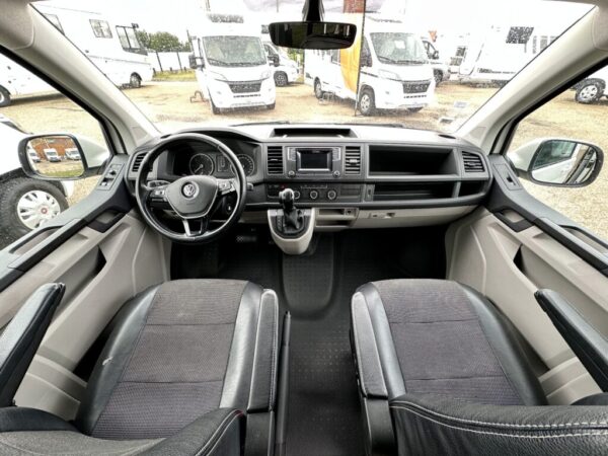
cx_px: 304
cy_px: 228
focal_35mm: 14
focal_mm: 2.22
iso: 100
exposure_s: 1/99
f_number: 2.2
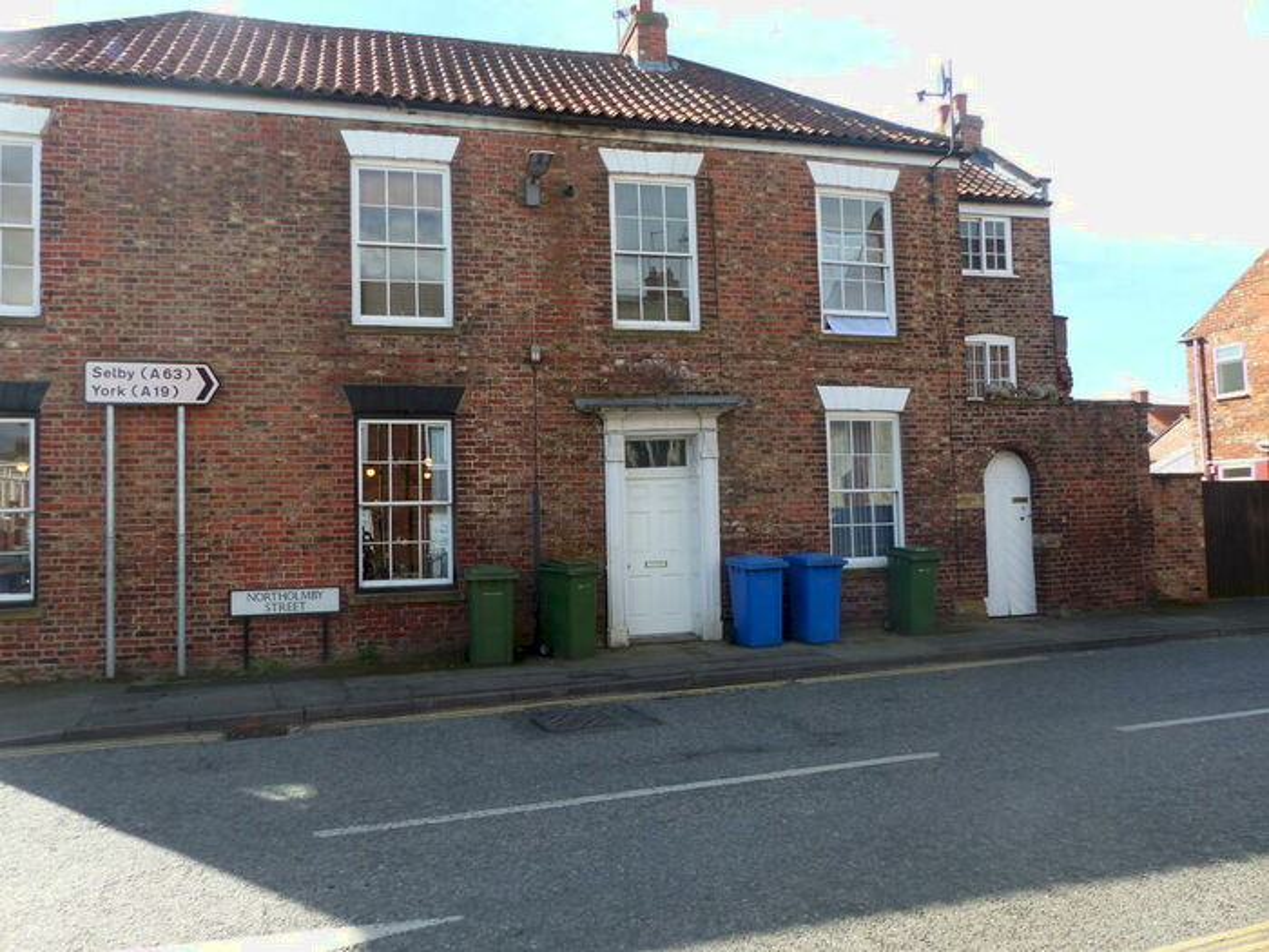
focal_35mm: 25
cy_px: 476
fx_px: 916
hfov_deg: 69.4
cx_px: 634
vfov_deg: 54.9
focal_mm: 4.5
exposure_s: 1/320
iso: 100
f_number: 4
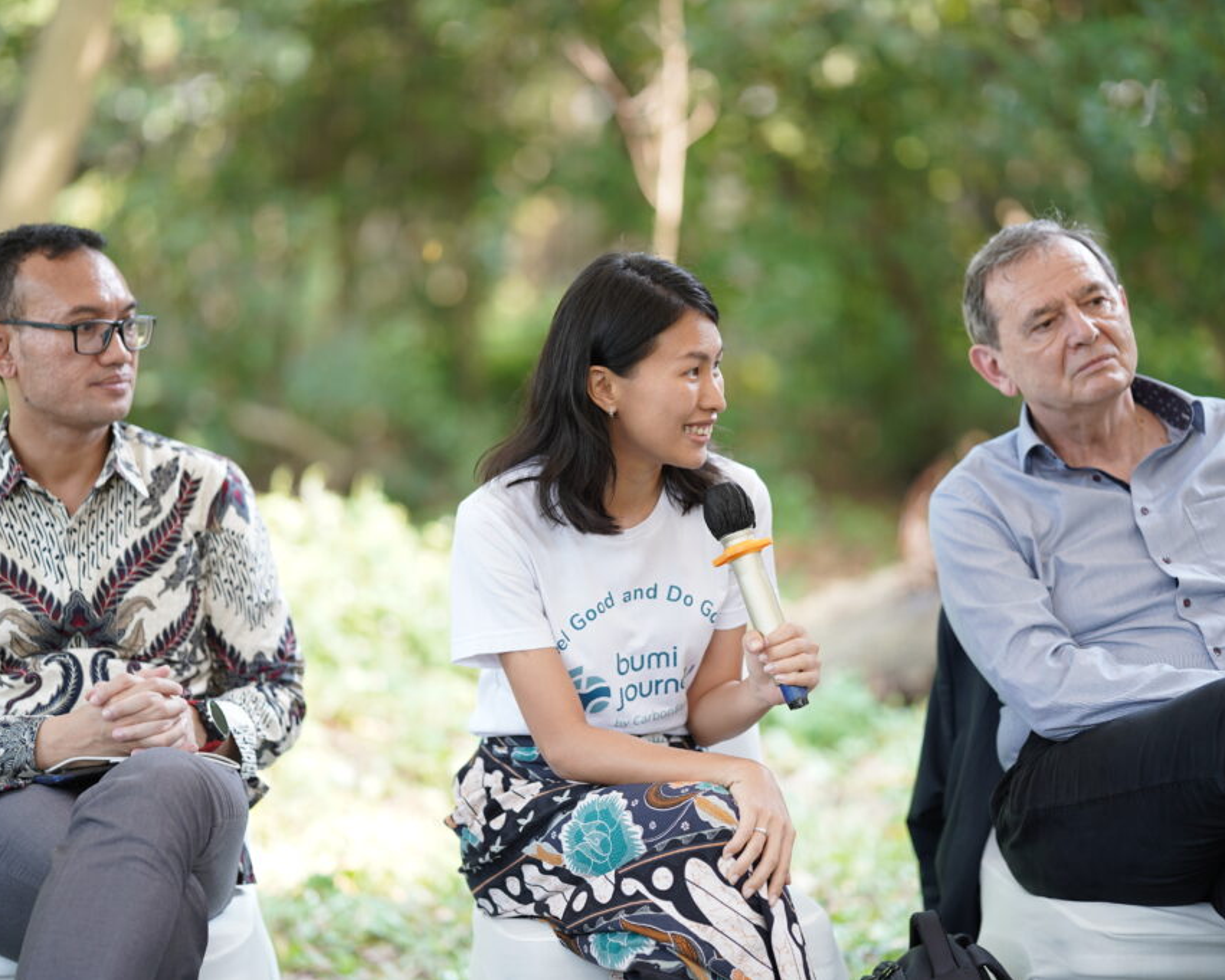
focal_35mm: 96
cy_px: 490
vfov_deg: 16.0
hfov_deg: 20.0
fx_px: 3481
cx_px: 607
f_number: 1.4
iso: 200
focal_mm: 85
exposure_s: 1/200
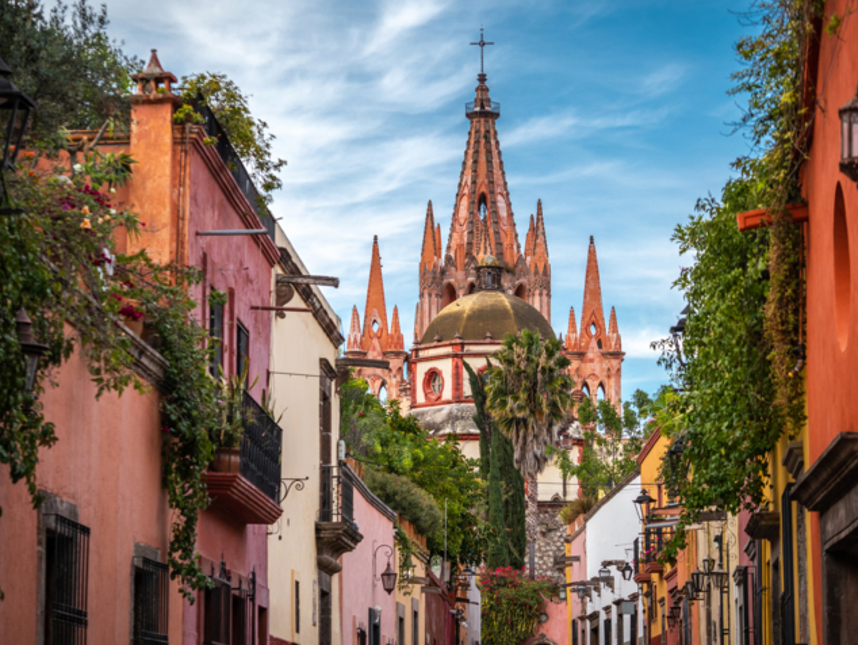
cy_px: 324
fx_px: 2752
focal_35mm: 111
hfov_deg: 17.7
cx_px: 429
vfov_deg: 13.3
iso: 200
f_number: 4
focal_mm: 55
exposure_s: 1/400
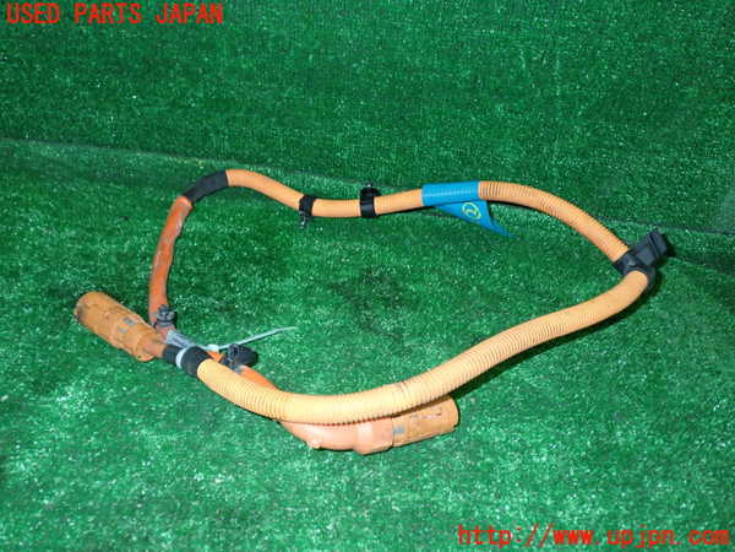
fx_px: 679
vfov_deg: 44.2
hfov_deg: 56.8
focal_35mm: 32
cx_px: 368
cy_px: 276
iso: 640
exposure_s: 1/30
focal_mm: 5.79
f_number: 7.1
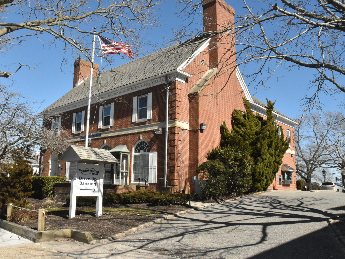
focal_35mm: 30
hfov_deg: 59.8
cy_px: 128
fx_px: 299
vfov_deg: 46.8
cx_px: 153
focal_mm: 18
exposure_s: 1/1250
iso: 3200
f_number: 18
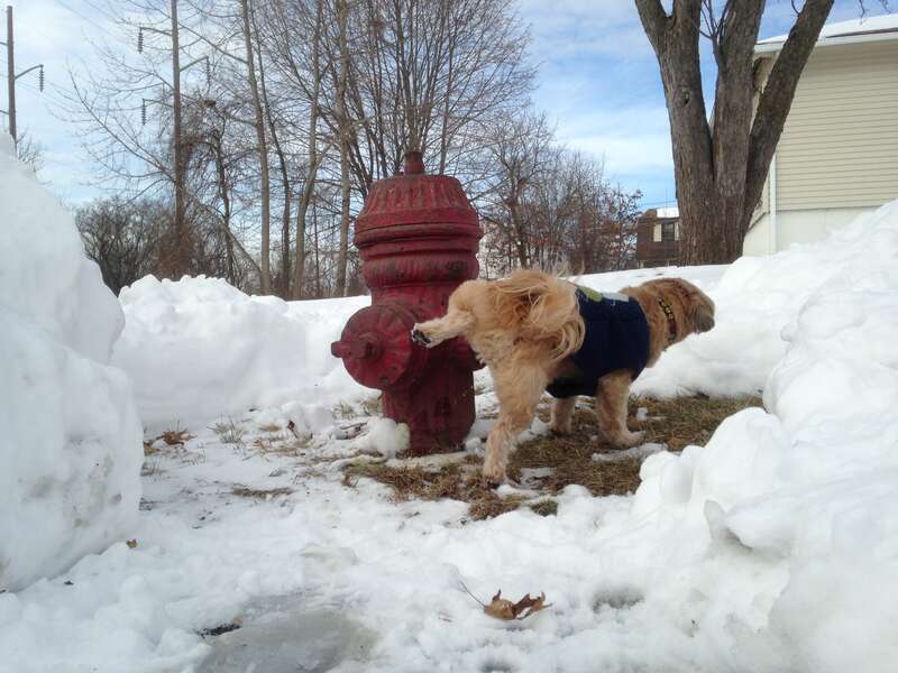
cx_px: 449
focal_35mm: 33
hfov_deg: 55.4
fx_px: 856
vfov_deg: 42.9
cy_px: 336
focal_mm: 4.12
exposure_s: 1/1205
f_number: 2.4
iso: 50
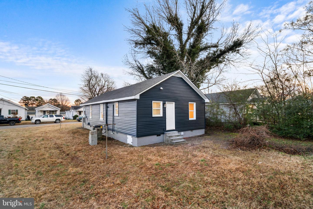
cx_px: 156
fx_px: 139
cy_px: 104
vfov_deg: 73.7
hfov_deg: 96.7
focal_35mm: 16
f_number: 8
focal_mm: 16
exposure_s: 1/6
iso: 640
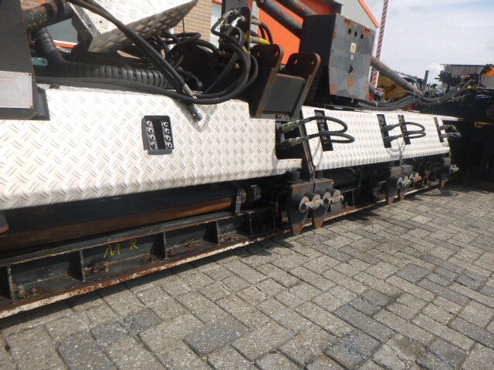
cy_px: 185
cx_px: 247
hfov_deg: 69.4
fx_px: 357
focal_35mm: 25
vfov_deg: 54.9
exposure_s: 1/500
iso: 100
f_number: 3.9
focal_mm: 4.5
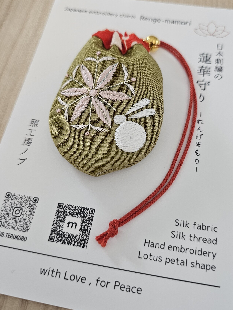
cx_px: 126
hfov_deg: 46.8
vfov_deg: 59.8
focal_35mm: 30
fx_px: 269
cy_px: 138
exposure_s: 1/51
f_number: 1.7
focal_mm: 6.3
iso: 200
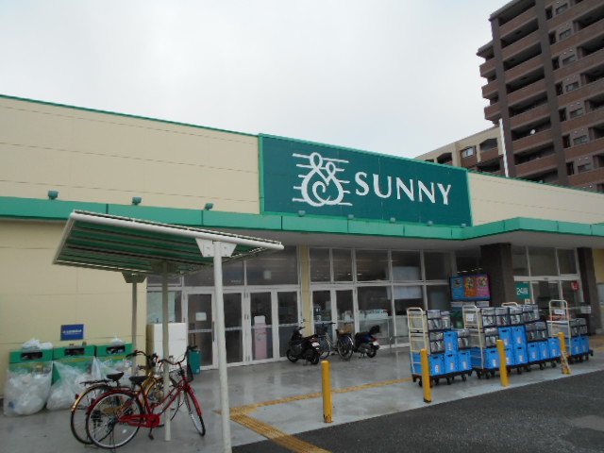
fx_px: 454
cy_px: 226
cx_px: 302
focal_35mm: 26
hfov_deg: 67.3
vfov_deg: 53.1
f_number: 3.2
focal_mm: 4.6
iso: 80
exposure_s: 1/1000
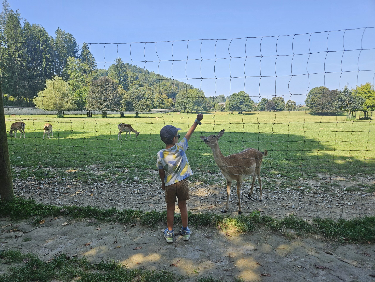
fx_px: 249
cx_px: 188
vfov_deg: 58.9
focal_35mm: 23
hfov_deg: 73.9
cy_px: 141
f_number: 1.8
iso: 32
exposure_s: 1/565
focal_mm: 5.4
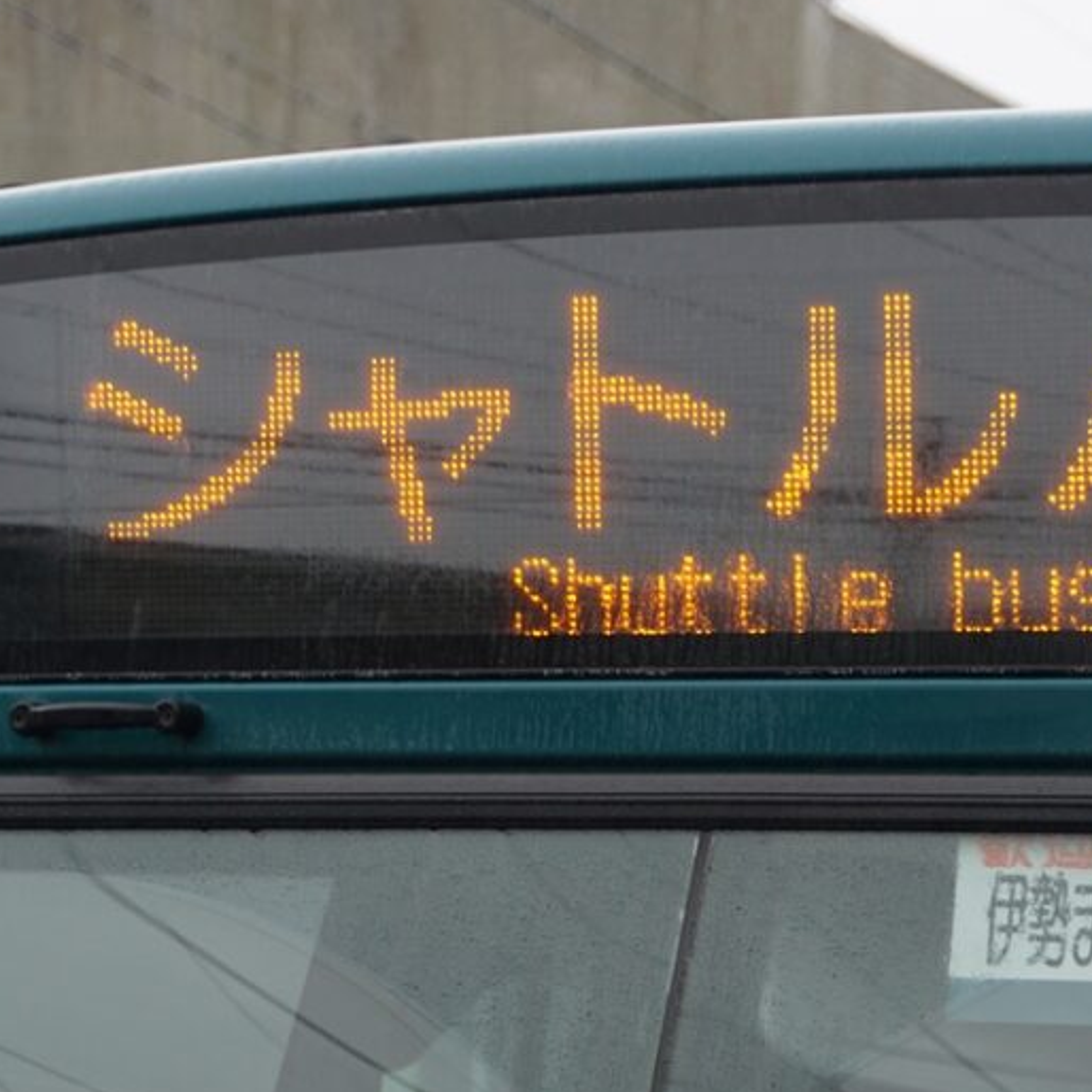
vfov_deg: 9.8
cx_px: 850
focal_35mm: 178
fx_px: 6353
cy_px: 455
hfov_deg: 9.8
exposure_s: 1/125
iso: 200
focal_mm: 70
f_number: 5
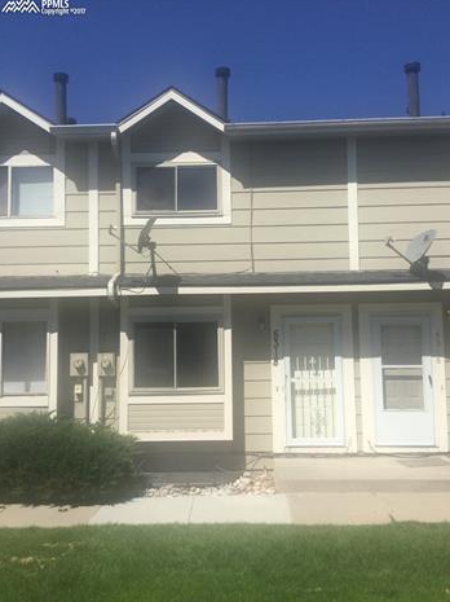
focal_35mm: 32
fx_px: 555
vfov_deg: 56.9
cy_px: 302
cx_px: 228
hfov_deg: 44.1
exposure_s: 1/2037
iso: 25
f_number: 2.4
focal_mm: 3.3
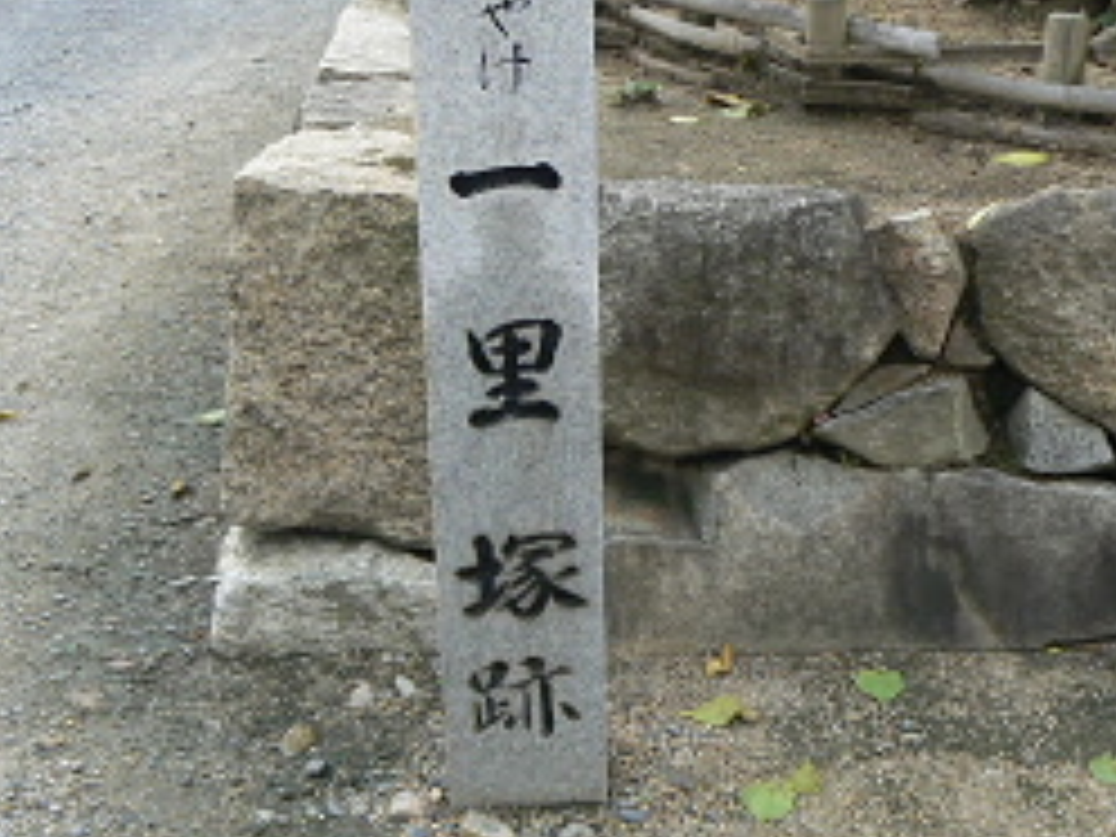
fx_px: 1870
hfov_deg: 33.2
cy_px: 418
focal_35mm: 58
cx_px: 590
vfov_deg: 25.2
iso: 100
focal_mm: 6
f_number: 5
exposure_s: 1/125
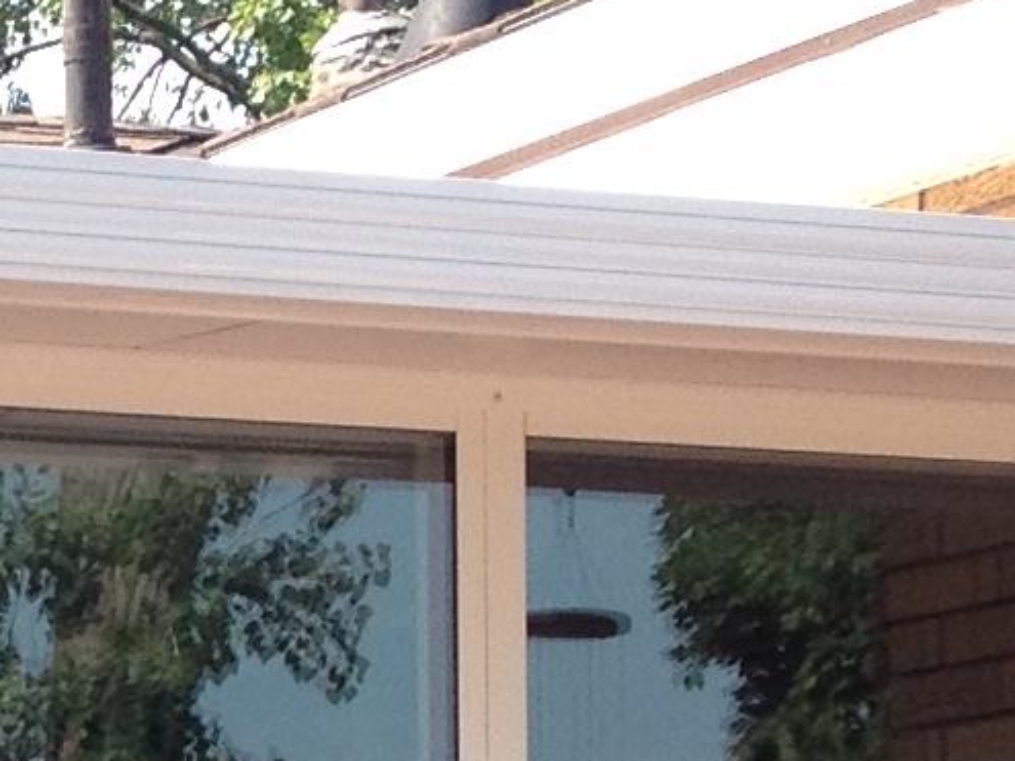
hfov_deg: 8.3
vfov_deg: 6.2
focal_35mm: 231
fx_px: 6772
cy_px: 1579
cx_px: -658
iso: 50
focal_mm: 4.28
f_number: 2.4
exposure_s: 1/403
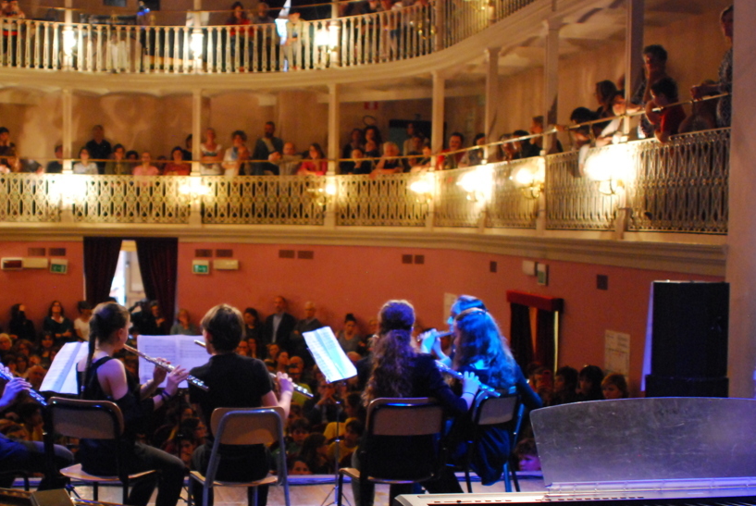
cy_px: 317
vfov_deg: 23.0
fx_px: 1241
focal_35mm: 59
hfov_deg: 33.5
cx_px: 240
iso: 1600
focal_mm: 28
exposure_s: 1/30
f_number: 3.5
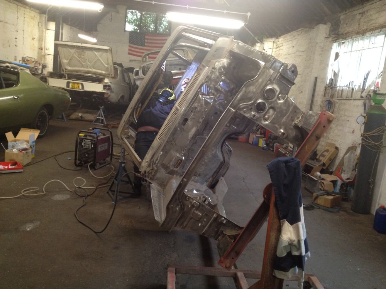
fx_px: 390
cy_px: 144
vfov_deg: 40.7
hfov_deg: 52.6
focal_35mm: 35
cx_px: 193
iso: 200
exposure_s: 1/20
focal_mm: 4.28
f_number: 2.4
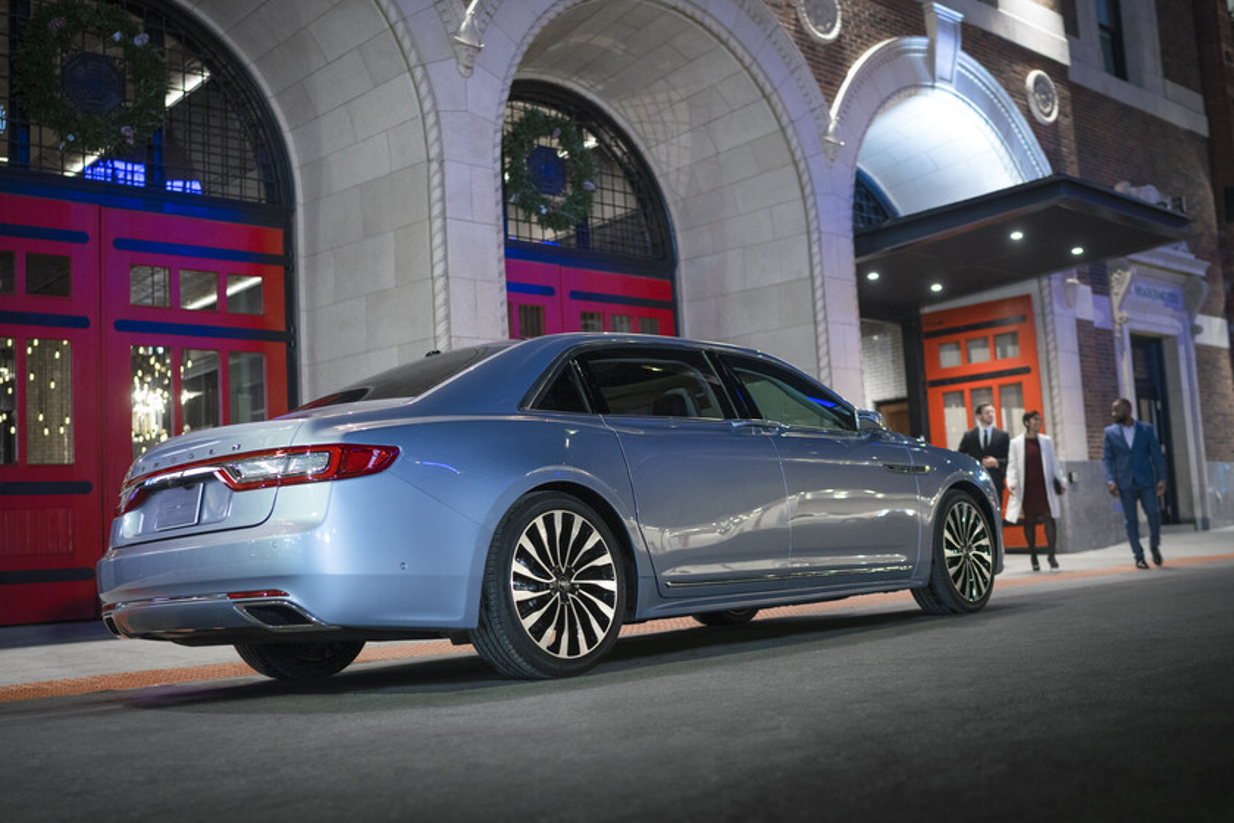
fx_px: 1302
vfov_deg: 35.1
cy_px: 406
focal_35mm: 38
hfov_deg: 50.7
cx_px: 588
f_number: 1.7
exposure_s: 1/50
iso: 1600
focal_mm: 35
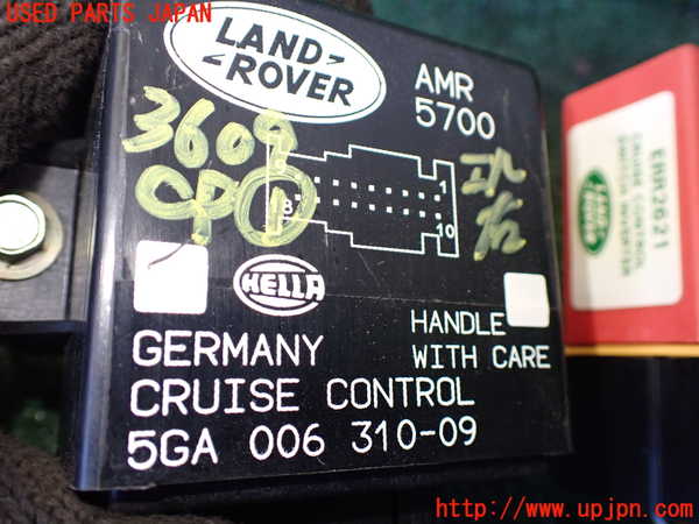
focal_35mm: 30
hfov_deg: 60.0
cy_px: 262
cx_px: 350
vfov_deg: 46.8
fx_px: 606
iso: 400
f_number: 2.3
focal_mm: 5.4
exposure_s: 1/125
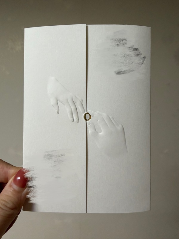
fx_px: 165
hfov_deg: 56.8
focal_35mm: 24
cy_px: 120
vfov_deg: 71.6
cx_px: 90
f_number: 2.2
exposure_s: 1/120
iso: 200
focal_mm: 2.22
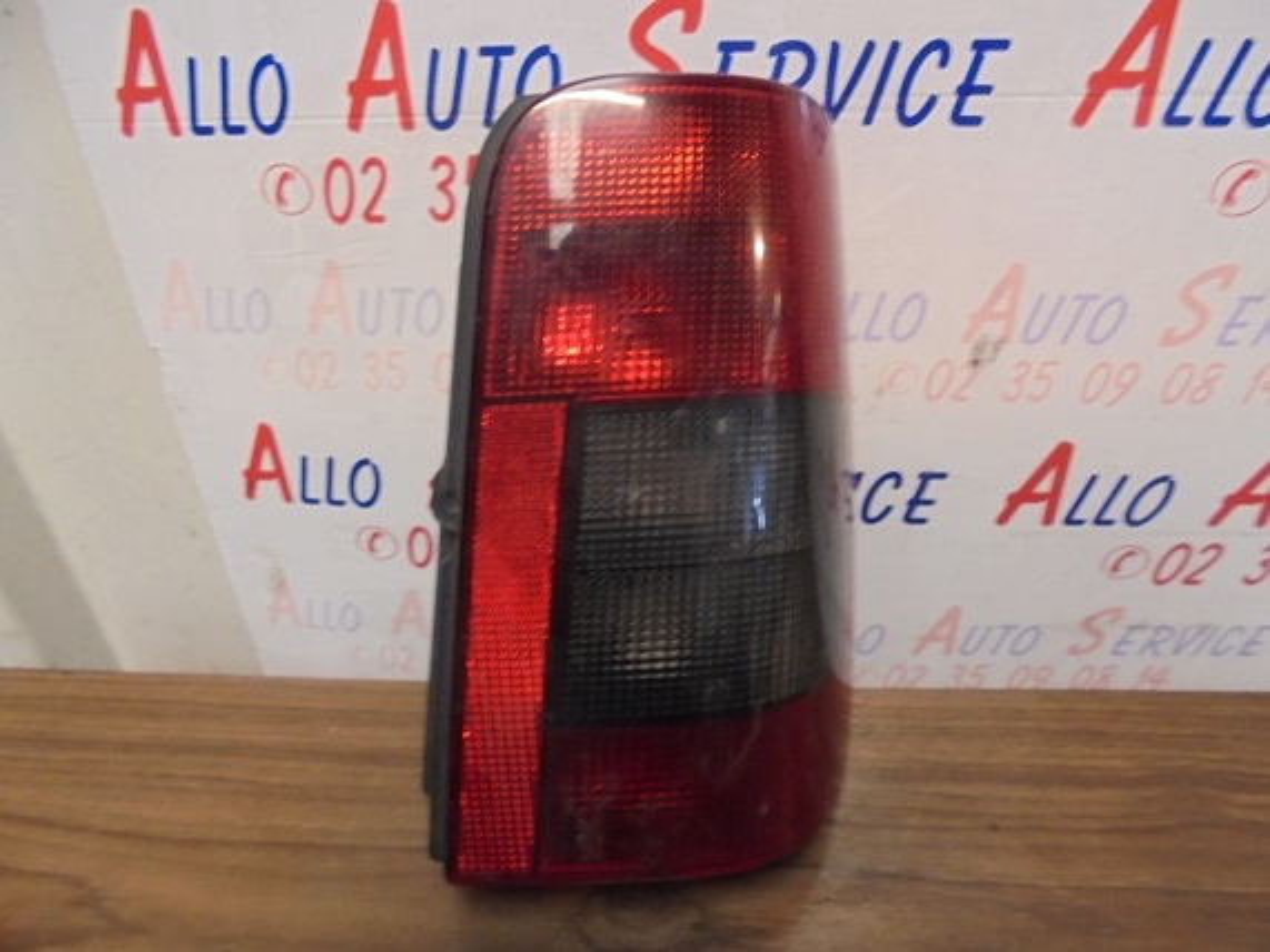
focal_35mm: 26
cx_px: 635
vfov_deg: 53.0
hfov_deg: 67.3
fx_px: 954
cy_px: 476
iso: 400
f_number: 3.5
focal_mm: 4.6
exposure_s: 1/8
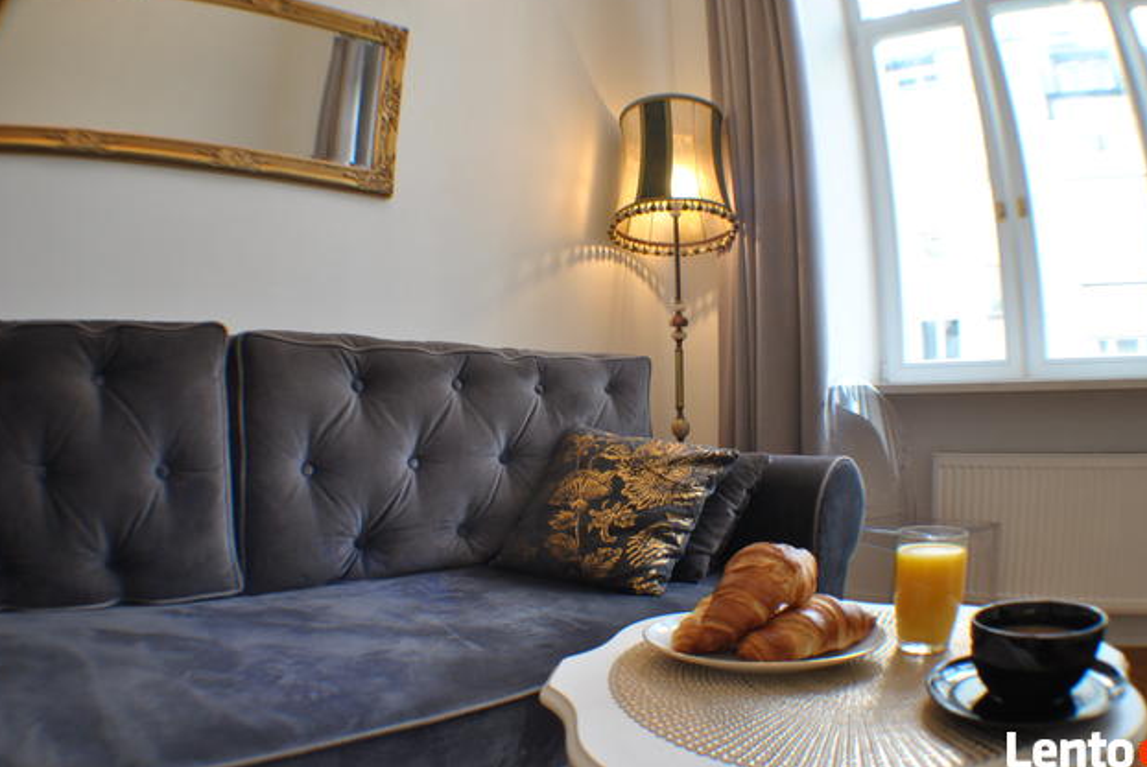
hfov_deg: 41.9
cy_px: 388
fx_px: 1499
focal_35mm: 47
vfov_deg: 28.7
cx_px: 586
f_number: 4.5
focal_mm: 30
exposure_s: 1/50
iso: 400
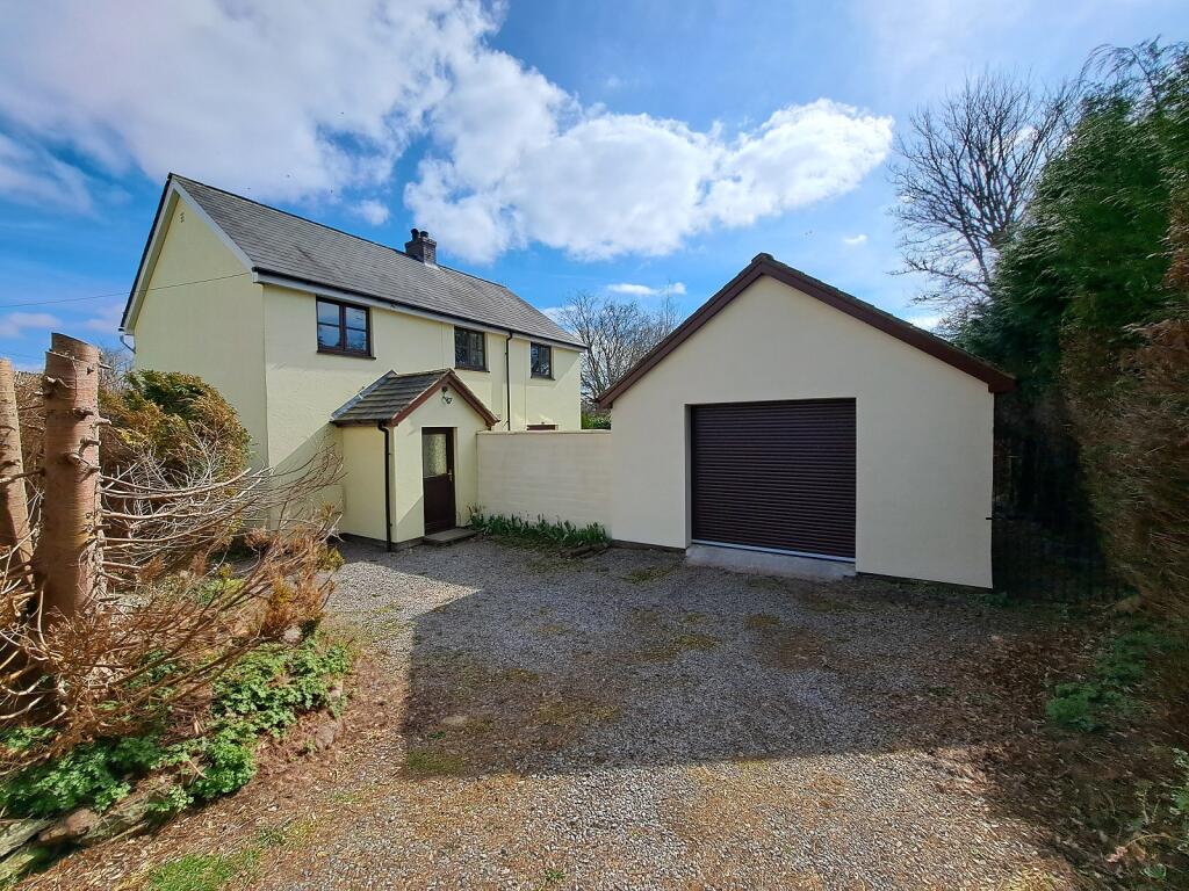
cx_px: 594
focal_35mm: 13
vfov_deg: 89.9
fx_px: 447
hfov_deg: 106.2
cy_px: 446
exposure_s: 1/2703
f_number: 2.2
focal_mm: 1.74
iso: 50
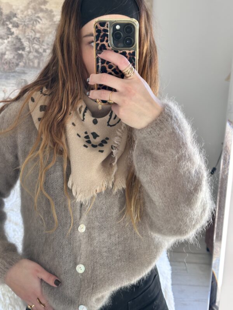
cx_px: 116
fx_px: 431
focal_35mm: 48
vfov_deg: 39.7
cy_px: 155
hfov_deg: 30.3
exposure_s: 1/60
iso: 125
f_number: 1.78
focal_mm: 6.86
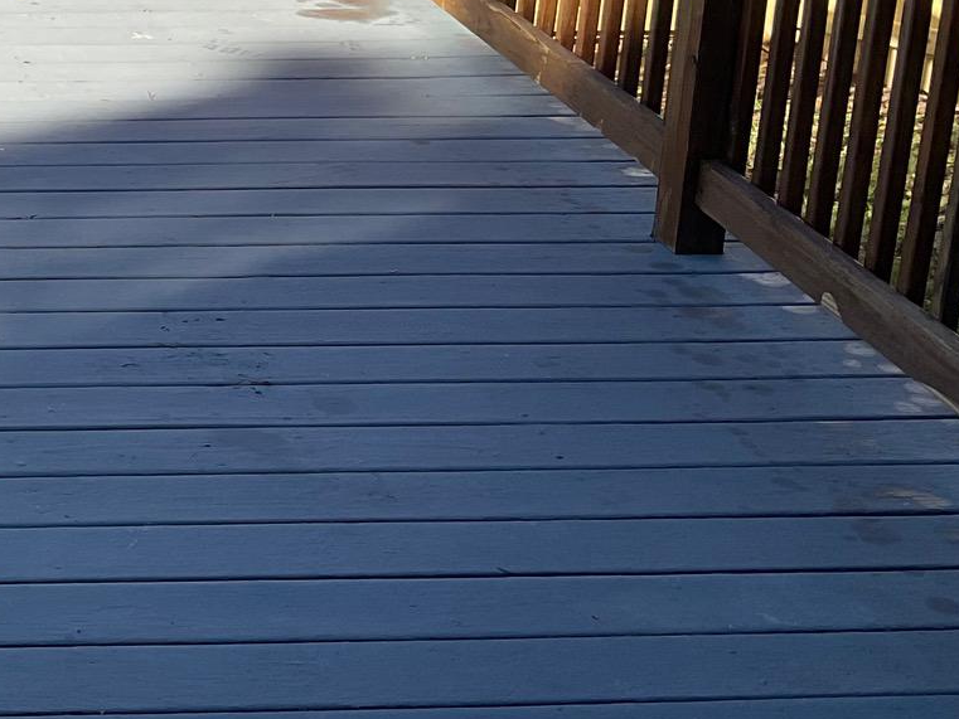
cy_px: 101
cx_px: -236
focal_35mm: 78
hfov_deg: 22.7
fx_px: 2161
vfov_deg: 18.6
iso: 16
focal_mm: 3
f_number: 1.8
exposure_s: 1/1015
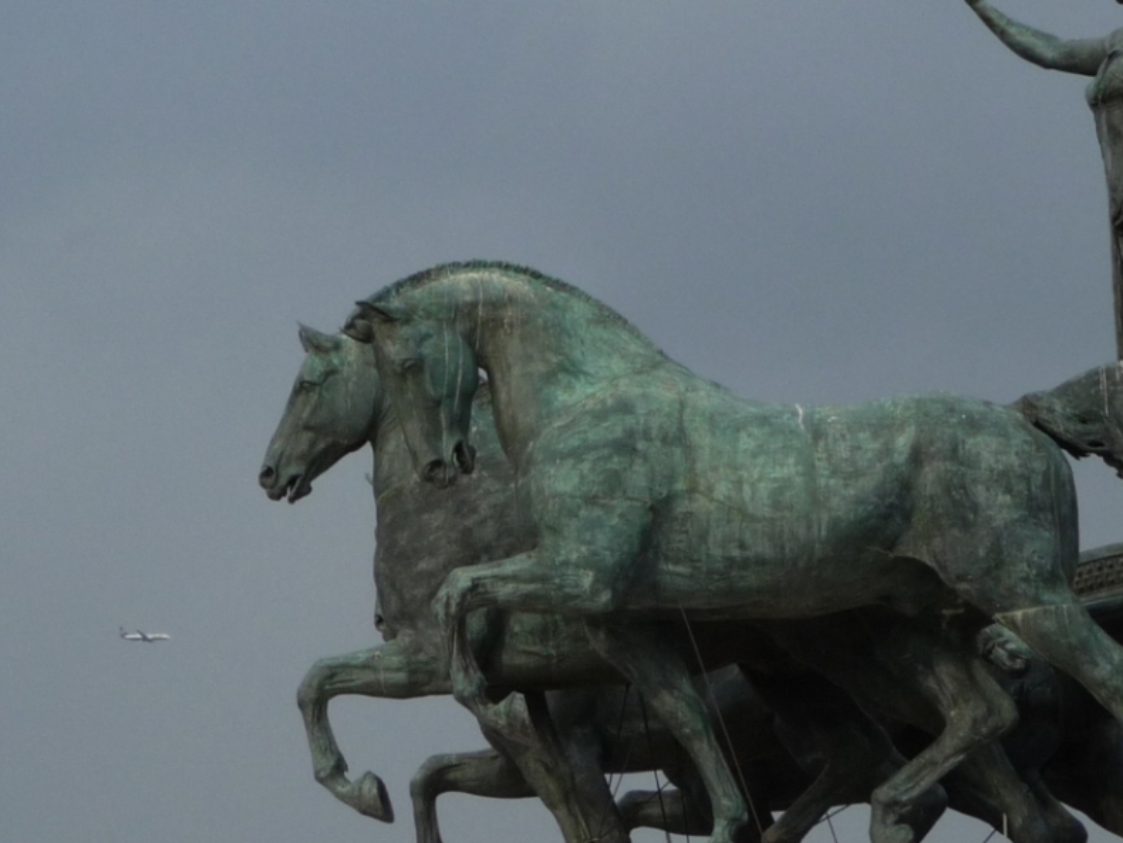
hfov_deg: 29.8
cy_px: 367
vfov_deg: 22.6
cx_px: 569
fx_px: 2109
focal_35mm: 65
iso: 100
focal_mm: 9.3
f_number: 4.3
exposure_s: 1/500
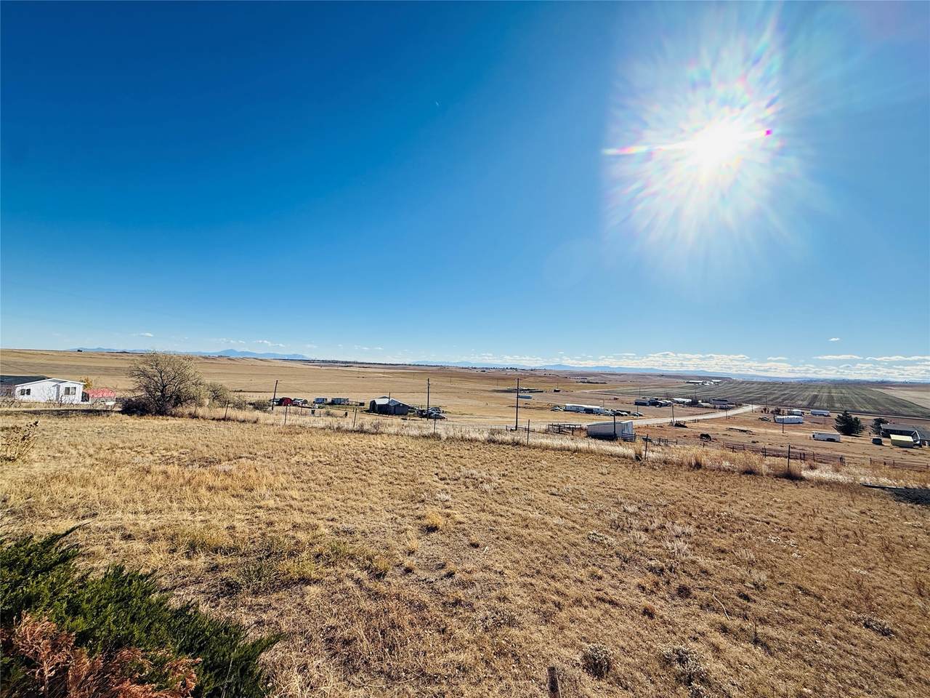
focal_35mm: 14
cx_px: 465
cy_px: 349
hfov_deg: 102.1
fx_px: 376
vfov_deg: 85.7
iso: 50
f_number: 2.2
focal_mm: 2.22
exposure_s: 1/2841
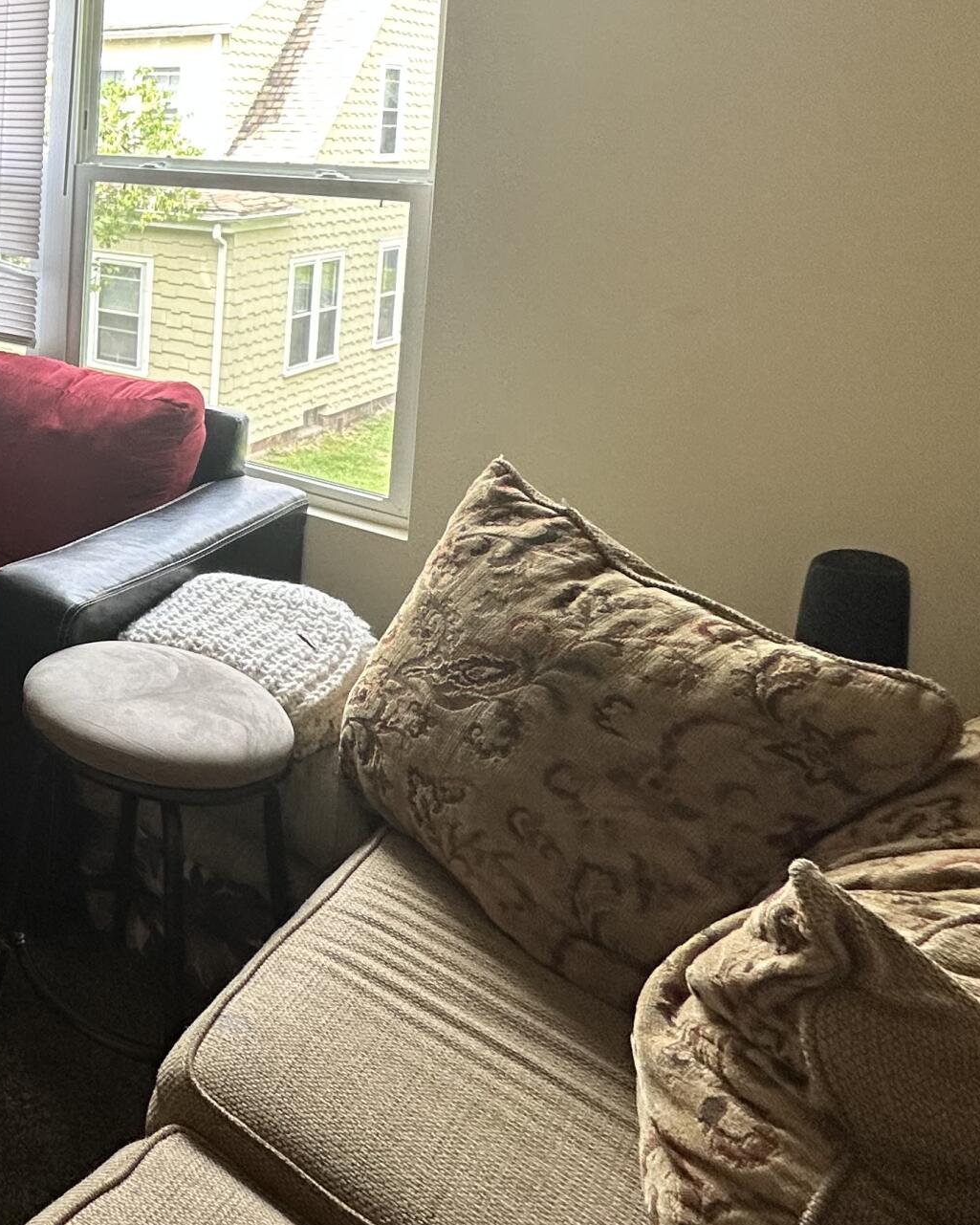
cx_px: -338
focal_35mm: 32
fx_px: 1160
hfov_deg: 32.4
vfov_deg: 51.3
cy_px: 204
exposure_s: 1/99
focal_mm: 2.22
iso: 80
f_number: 2.2
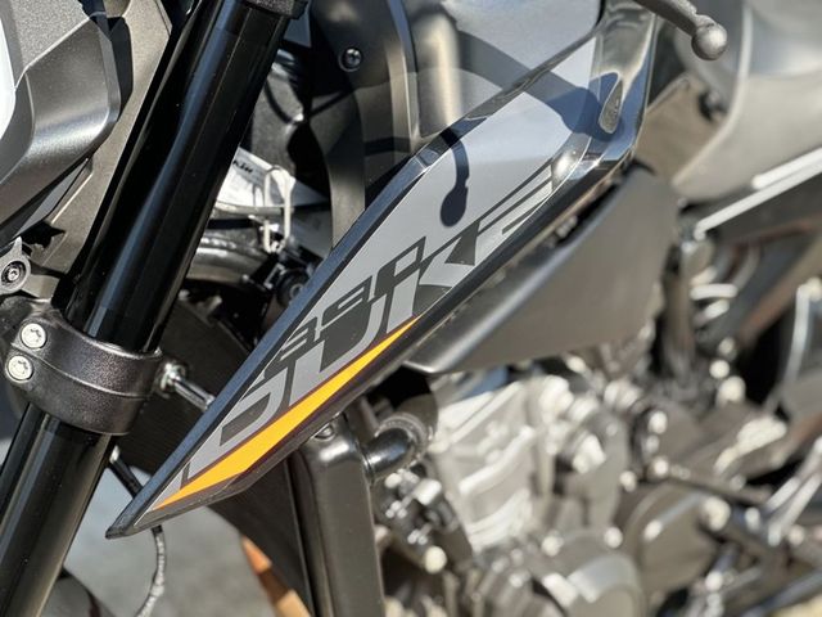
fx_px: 1828
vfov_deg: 19.1
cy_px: 308
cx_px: 411
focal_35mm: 77
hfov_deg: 25.3
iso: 40
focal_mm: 9
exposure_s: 1/121
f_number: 2.8
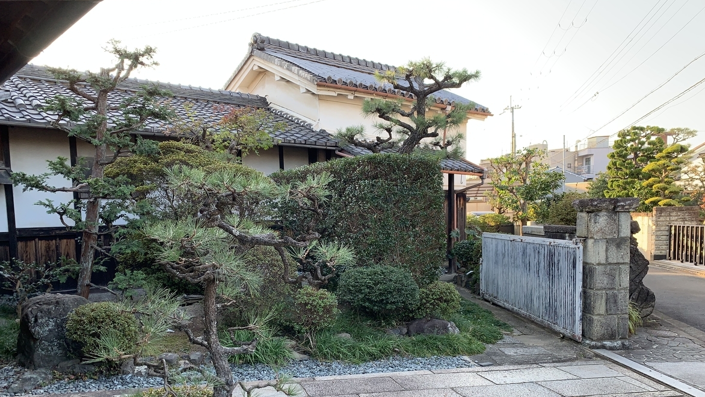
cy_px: 266
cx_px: 346
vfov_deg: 39.7
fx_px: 542
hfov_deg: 66.1
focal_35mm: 29
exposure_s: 1/122
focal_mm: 4.25
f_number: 1.8
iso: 25
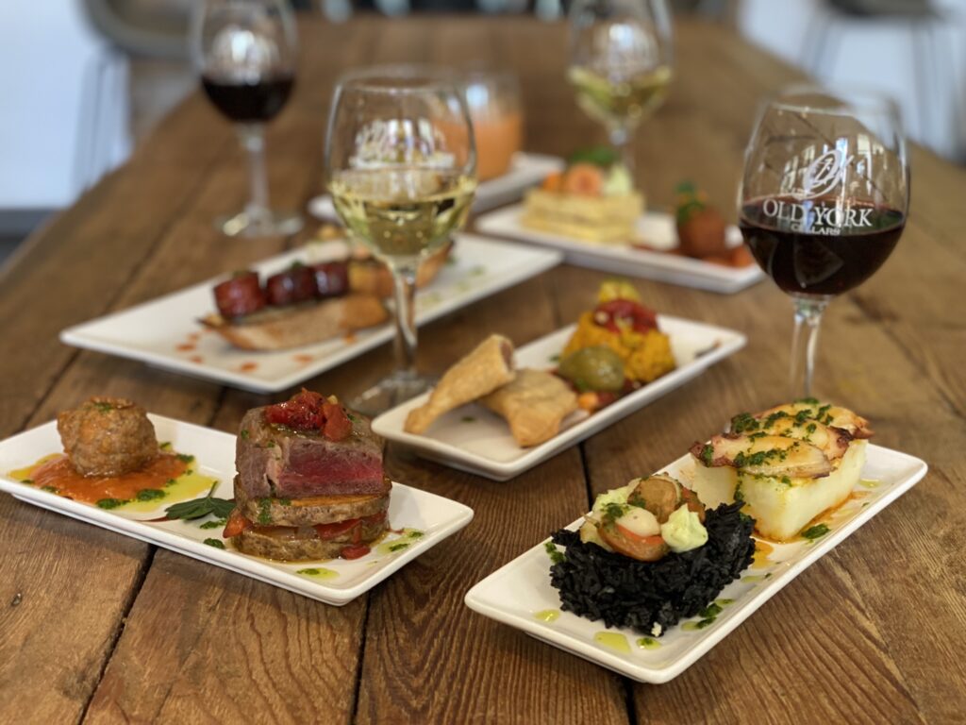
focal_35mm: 52
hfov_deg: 36.8
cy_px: 362
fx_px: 1451
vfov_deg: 28.0
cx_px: 483
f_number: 2
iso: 125
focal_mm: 6
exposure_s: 1/40
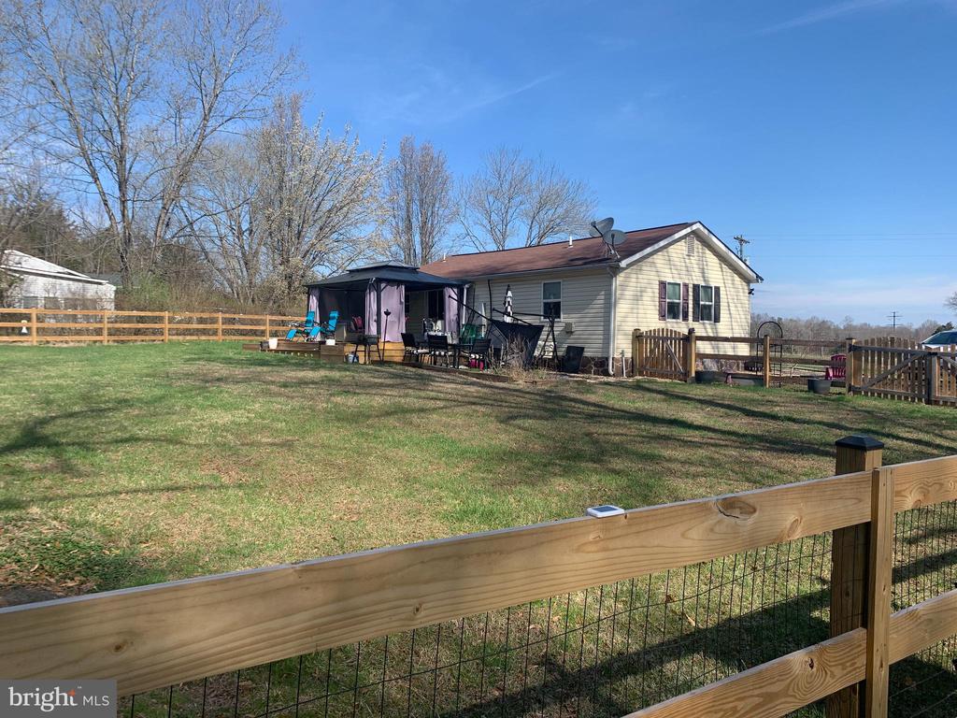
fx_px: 719
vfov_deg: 53.1
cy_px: 359
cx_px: 478
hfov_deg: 67.3
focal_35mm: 26
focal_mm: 4.25
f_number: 1.8
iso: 25
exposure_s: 1/1779
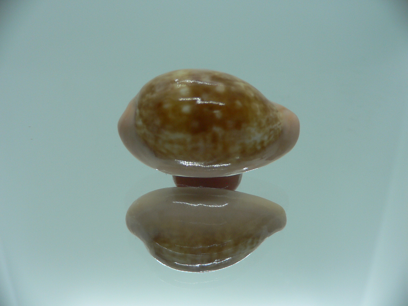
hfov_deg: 52.6
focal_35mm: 35
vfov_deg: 40.7
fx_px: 413
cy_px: 153
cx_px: 204
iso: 80
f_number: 2.8
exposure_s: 1/60
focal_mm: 4.6
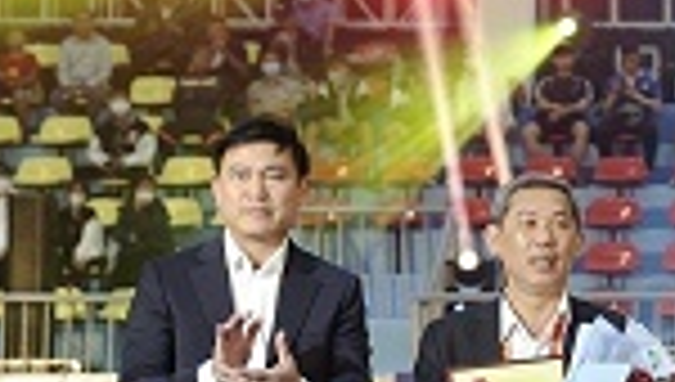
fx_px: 3156
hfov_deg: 11.9
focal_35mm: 176
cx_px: 846
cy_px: 254
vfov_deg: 6.9
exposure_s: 1/200
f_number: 4
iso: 1600
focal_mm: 46
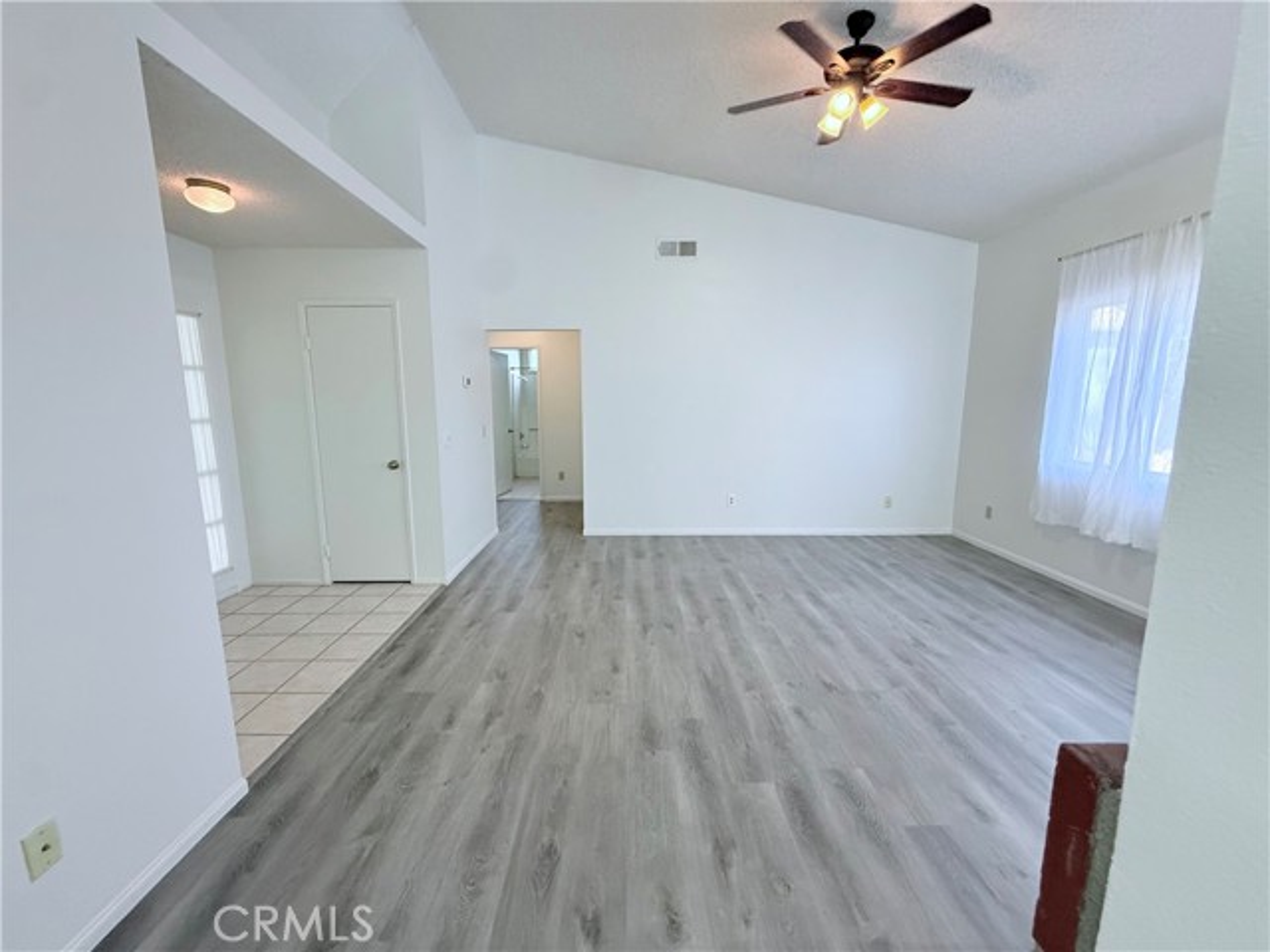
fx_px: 514
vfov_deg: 85.7
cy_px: 476
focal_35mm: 14
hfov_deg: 102.1
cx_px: 635
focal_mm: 2.22
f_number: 2.2
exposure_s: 1/120
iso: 320
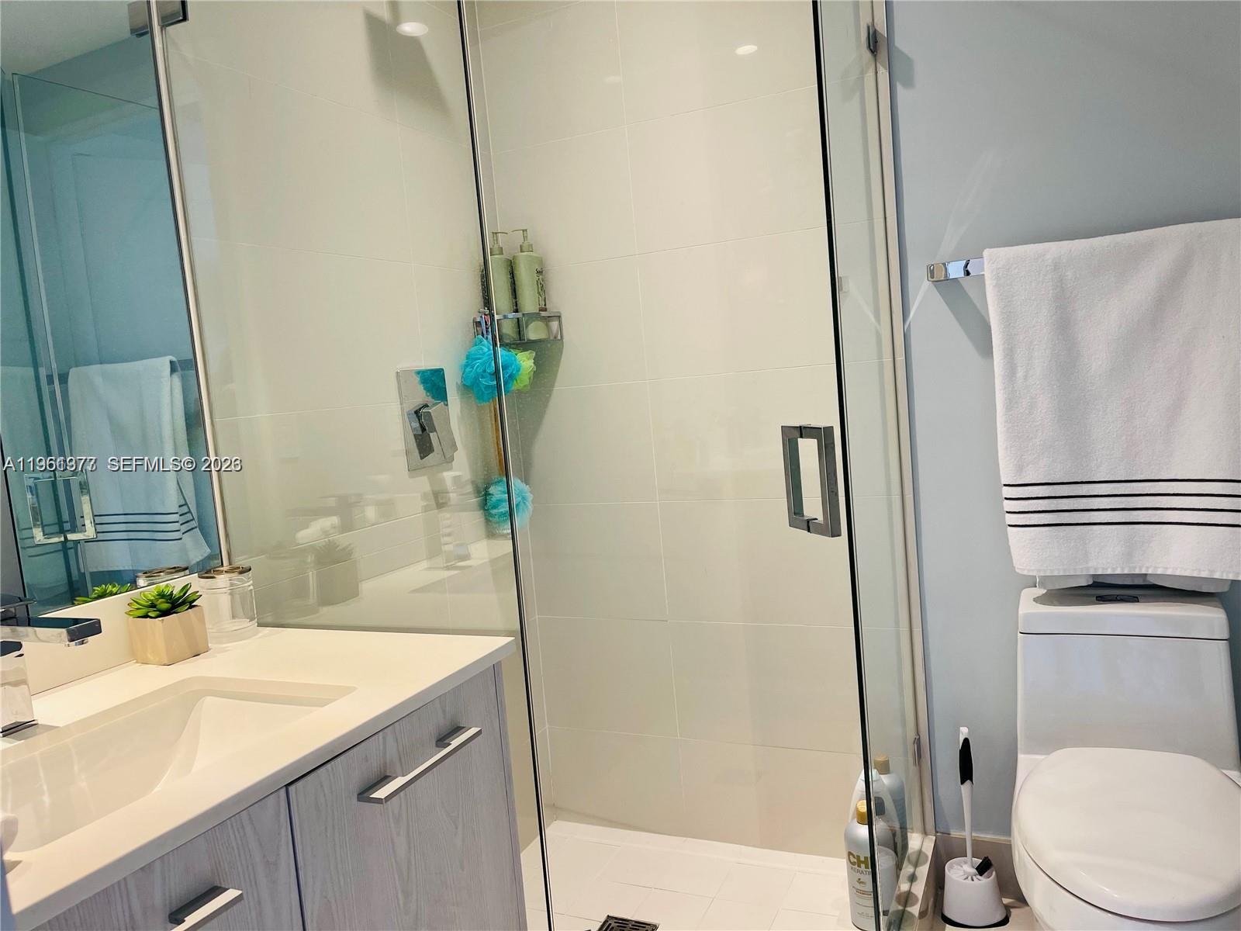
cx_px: 620
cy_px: 466
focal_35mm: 26
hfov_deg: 67.3
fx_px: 932
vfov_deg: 53.1
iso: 80
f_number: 1.6
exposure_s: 1/60
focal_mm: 5.1
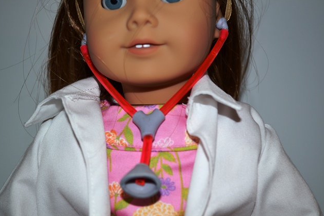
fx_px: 468
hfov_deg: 38.2
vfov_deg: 26.0
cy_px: 109
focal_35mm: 52
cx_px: 160
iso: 280
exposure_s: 1/60
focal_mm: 34
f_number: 5
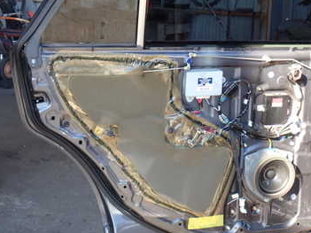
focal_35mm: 65
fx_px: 584
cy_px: 75
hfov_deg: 29.7
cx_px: 191
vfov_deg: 22.5
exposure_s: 1/80
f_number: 3.5
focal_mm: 6.83
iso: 100
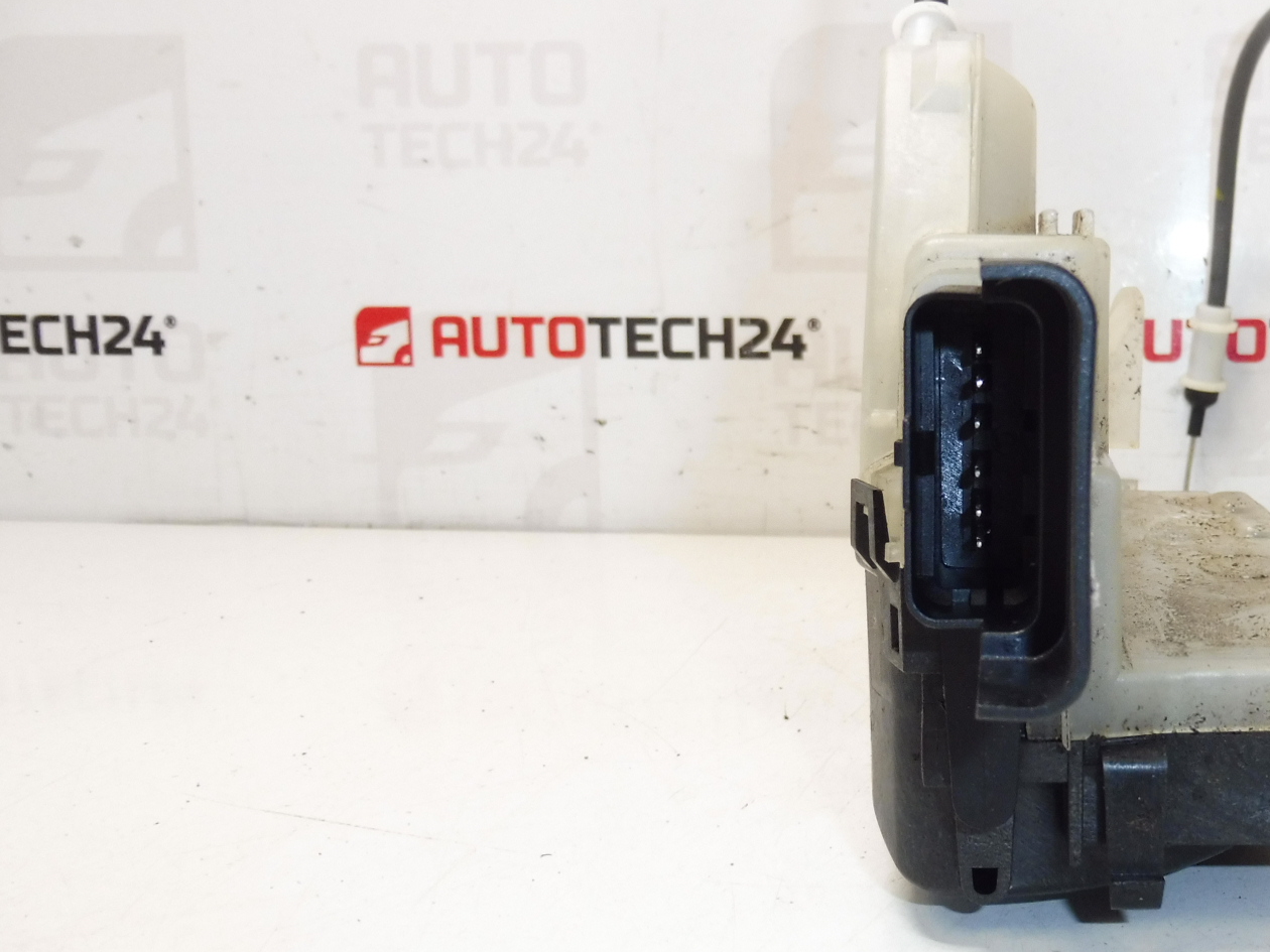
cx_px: 984
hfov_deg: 45.8
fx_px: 1431
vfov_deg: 36.8
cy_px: 518
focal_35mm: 39
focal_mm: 4.3
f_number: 3.5
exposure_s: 1/60
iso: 200
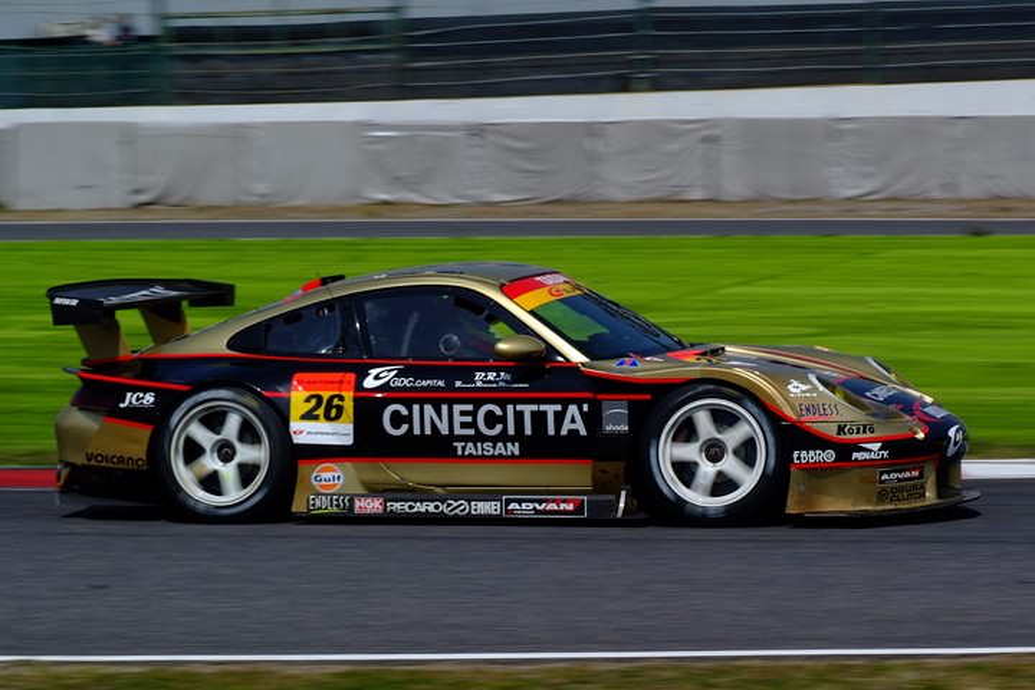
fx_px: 3881
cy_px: 345
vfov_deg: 10.2
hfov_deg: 15.2
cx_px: 518
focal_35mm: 135
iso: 100
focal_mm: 90
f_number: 11
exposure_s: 1/250
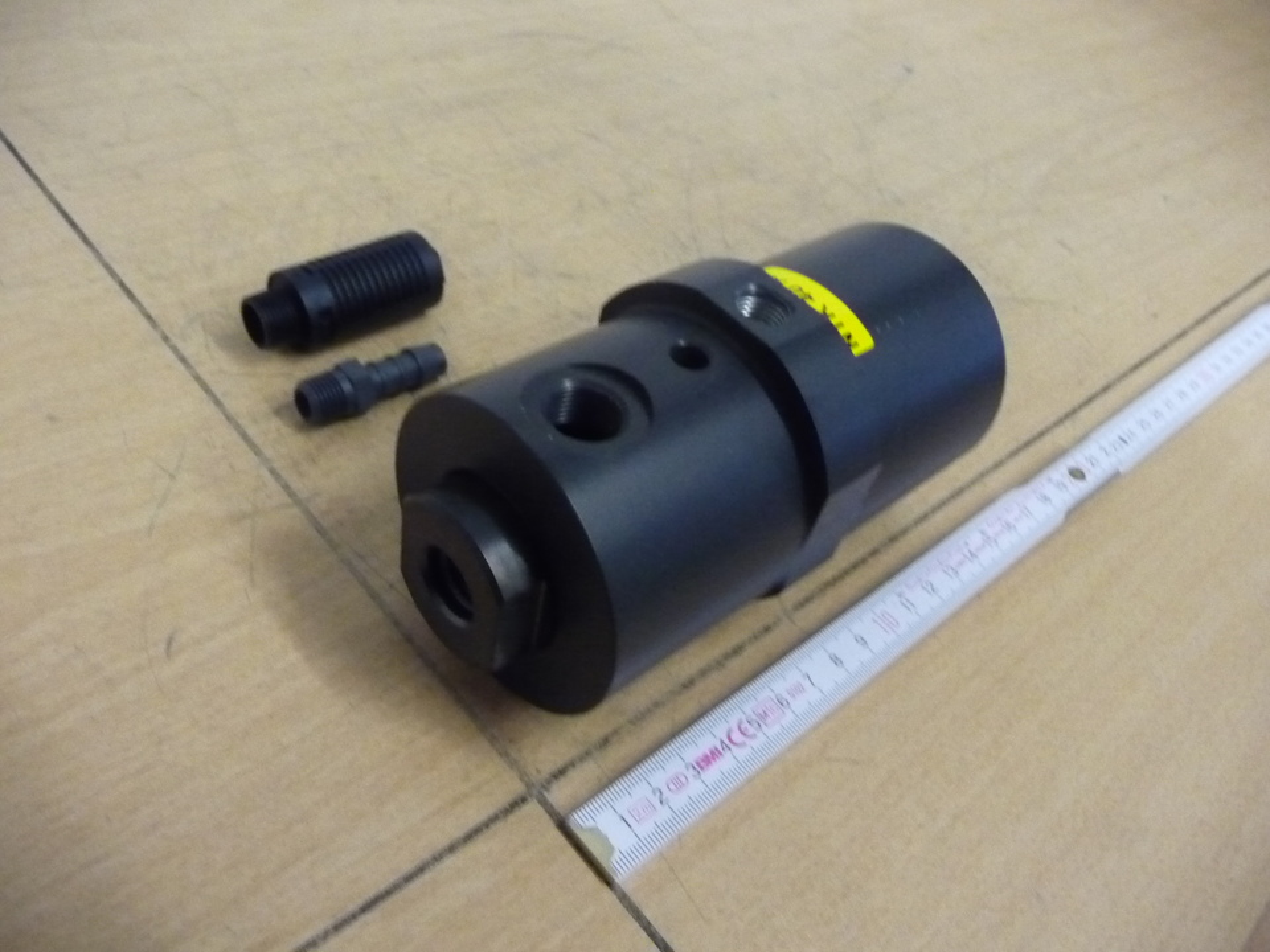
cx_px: 635
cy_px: 476
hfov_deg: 63.4
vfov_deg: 49.7
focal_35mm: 28
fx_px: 1027
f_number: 3.3
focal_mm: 4.7
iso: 800
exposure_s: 1/30
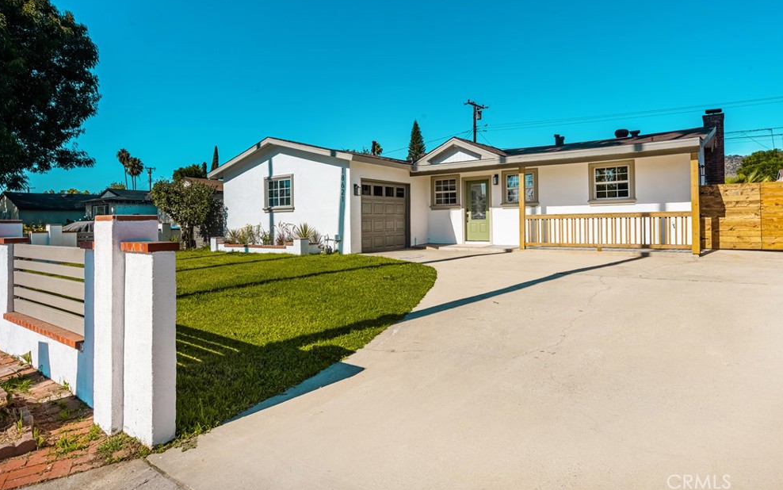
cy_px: 223
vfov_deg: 60.8
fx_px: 417
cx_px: 397
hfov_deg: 86.4
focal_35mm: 20
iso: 80
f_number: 14
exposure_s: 1/320
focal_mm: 18.5
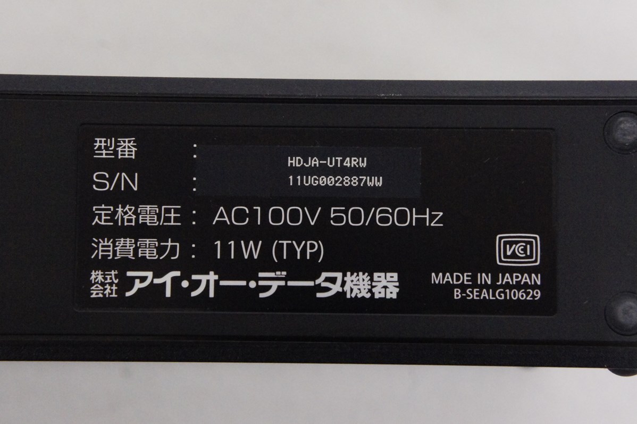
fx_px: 1459
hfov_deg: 24.6
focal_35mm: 82
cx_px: 318
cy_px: 212
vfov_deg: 16.5
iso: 6400
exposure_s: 1/50
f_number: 10
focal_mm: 55
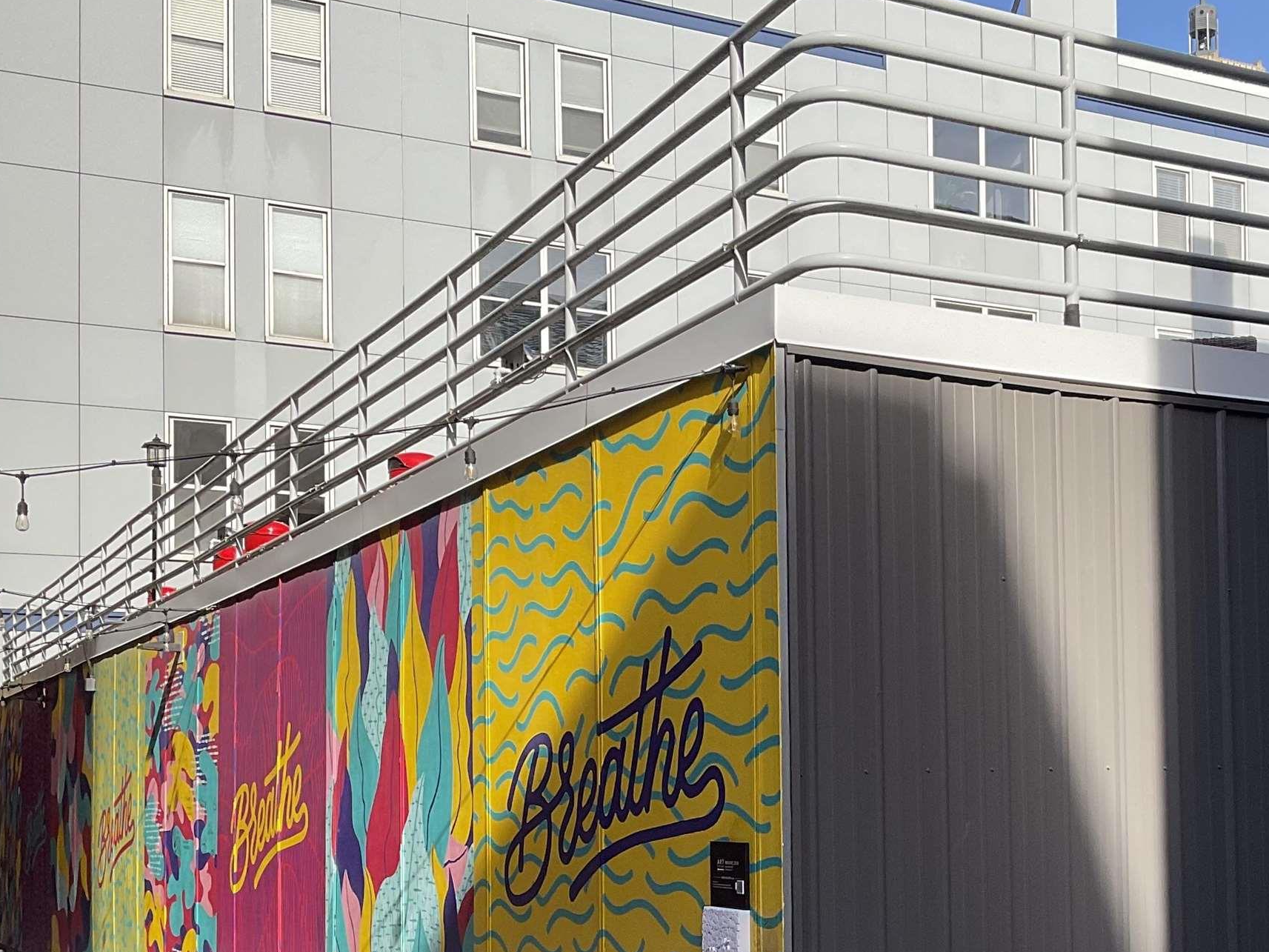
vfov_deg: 27.7
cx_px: 880
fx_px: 1906
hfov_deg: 36.3
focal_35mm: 52
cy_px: 702
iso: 16
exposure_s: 1/1311
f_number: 1.8
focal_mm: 3
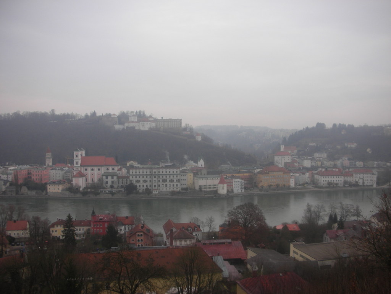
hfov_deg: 52.6
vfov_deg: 40.7
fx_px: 395
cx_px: 196
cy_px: 147
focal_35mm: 35
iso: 50
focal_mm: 5.8
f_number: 3
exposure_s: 1/135
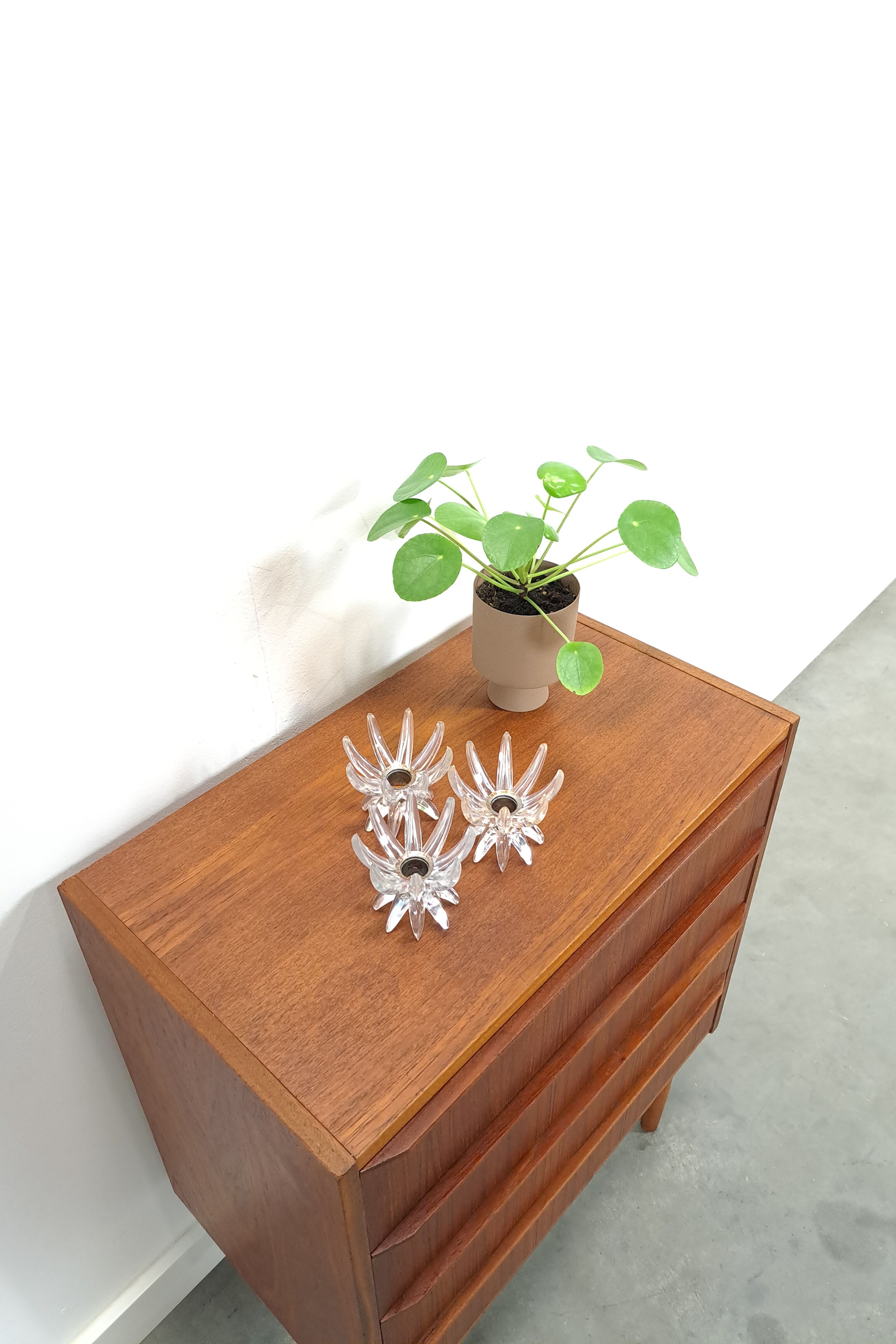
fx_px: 933
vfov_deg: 71.5
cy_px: 671
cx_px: 454
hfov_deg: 51.3
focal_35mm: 25
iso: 400
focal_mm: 5.23
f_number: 1.8
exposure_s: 1/33
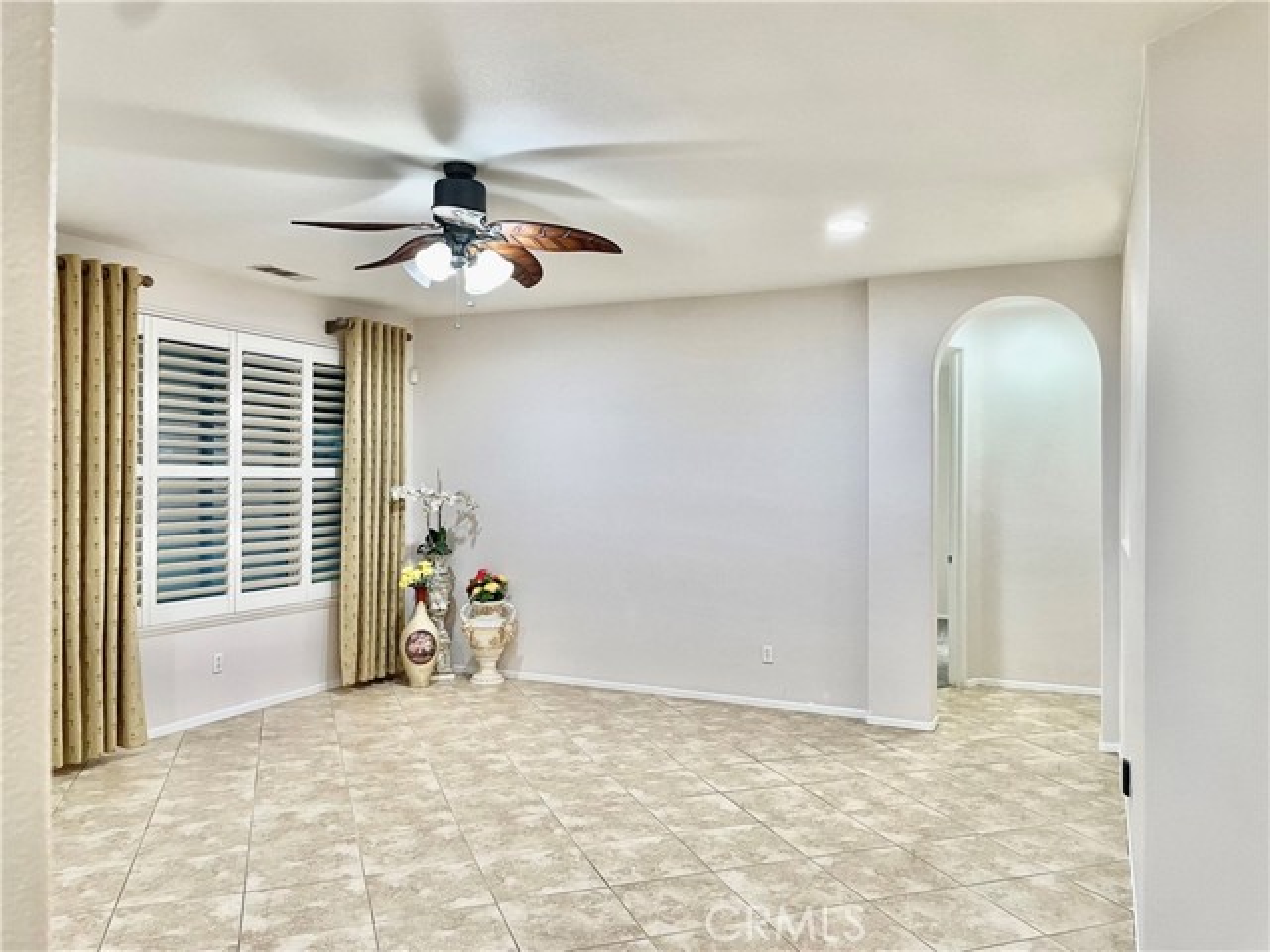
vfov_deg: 53.1
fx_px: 954
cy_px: 476
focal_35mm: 26
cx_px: 635
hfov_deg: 67.3
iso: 100
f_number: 1.6
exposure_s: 1/60
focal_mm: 4.2
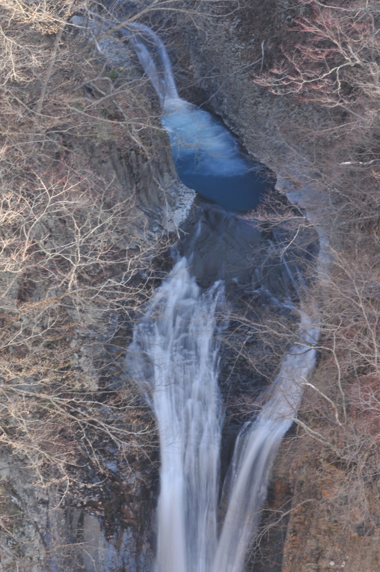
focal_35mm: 300
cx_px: 190
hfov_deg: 4.6
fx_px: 4763
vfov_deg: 6.9
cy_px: 286
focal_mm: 200
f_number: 29
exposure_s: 1/3
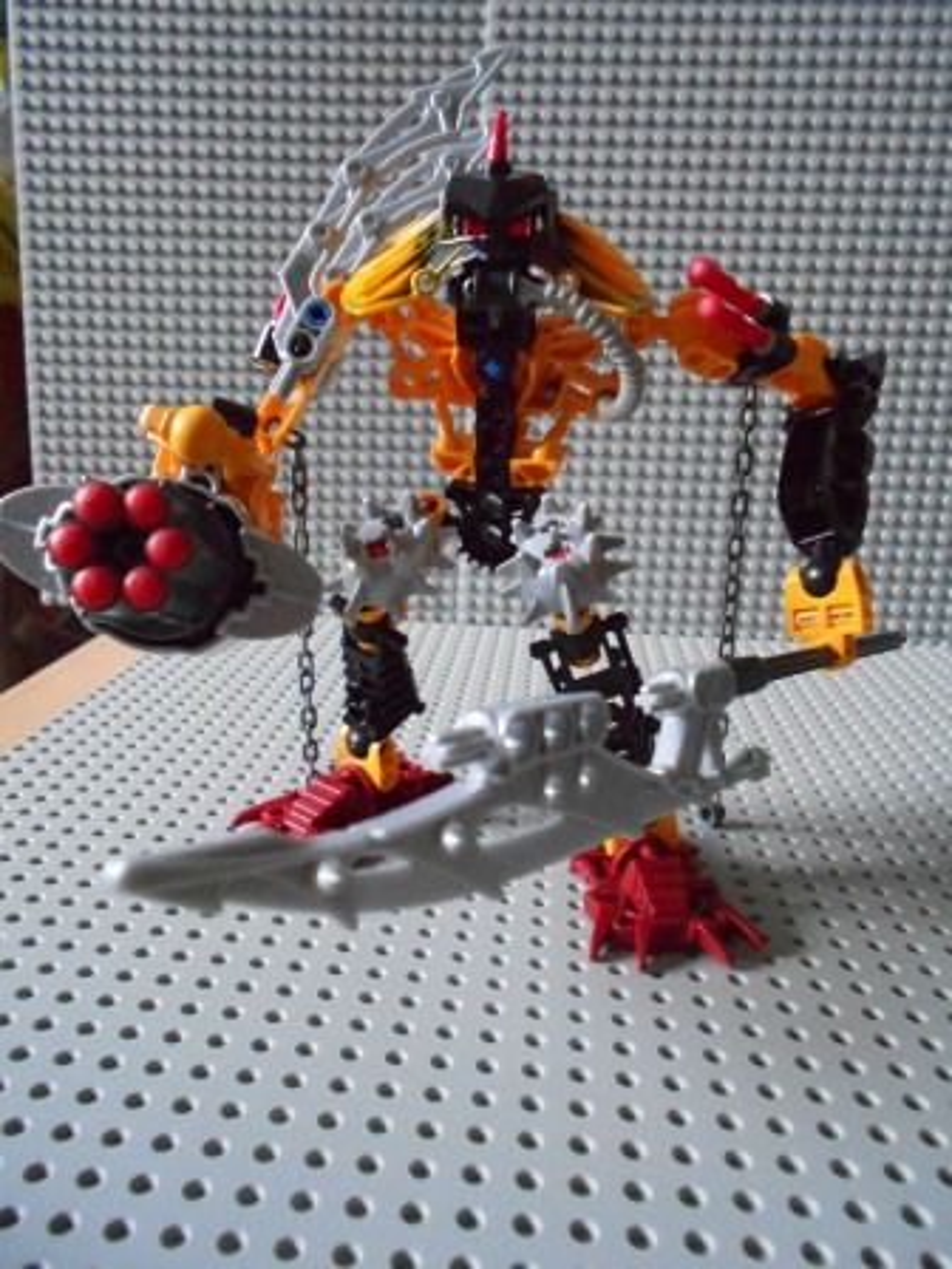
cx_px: 476
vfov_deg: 67.3
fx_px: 953
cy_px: 634
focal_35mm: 26
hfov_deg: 53.1
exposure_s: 1/15
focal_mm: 4.6
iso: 800
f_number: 3.2
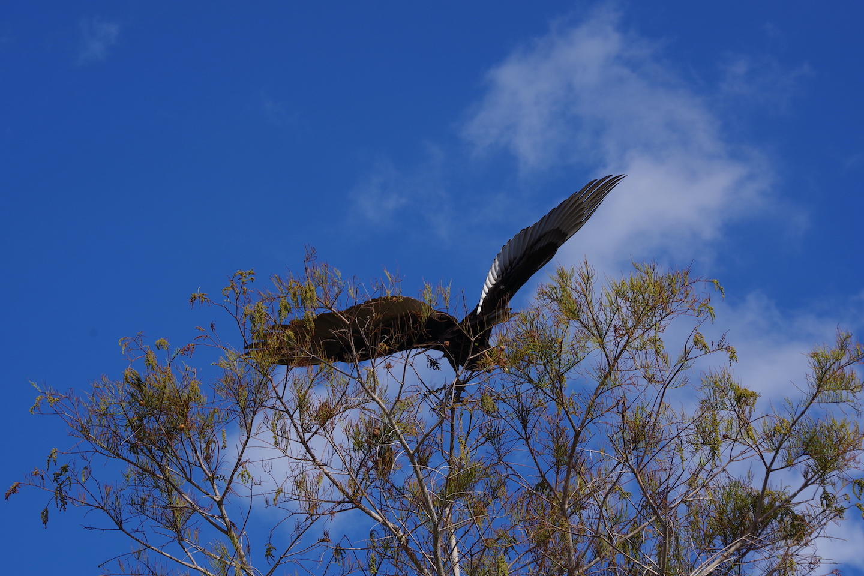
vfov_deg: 9.3
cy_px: 288
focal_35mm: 147
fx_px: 3528
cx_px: 432
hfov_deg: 14.0
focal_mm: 97.5
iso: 100
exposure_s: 1/125
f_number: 11
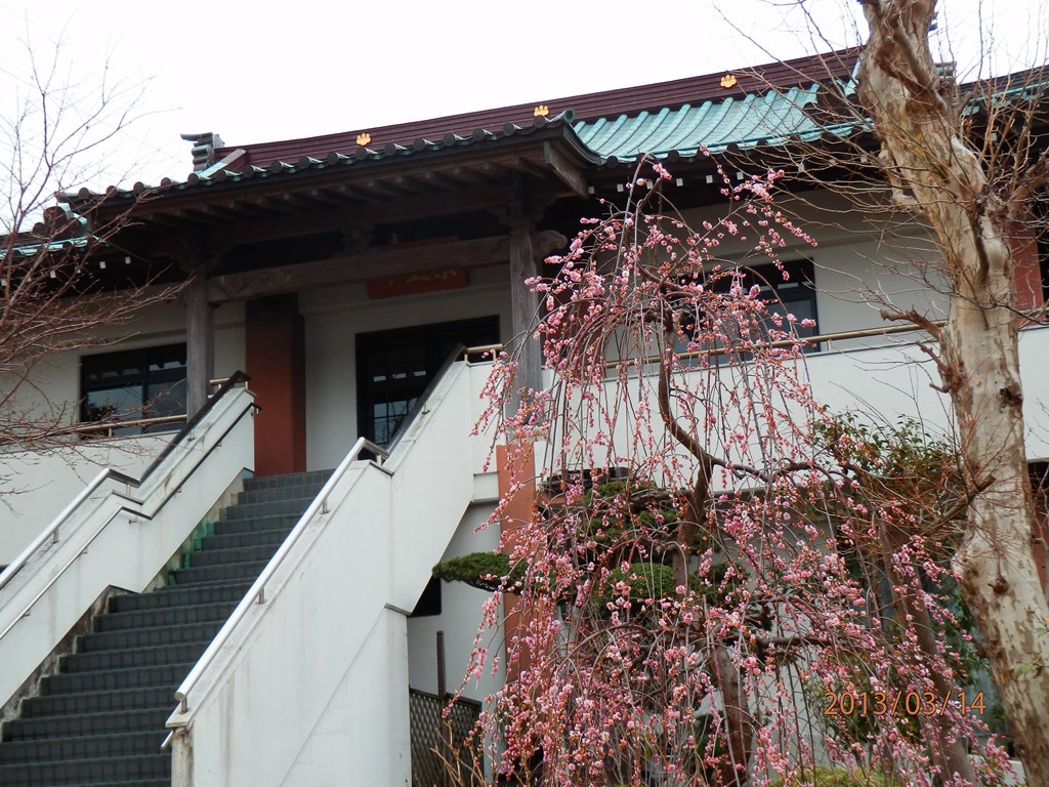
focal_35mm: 60
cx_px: 524
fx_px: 1818
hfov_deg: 32.2
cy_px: 394
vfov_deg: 24.4
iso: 80
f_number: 4.2
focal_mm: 10.8
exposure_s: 1/200
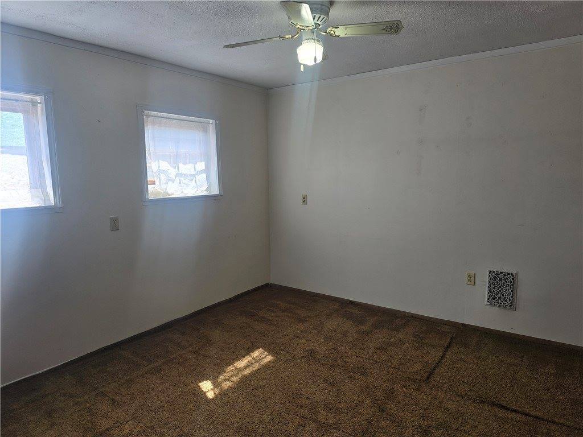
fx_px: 387
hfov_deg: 73.9
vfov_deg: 58.9
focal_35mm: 23
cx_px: 292
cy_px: 218
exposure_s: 1/120
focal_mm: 6.3
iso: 32
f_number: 1.7
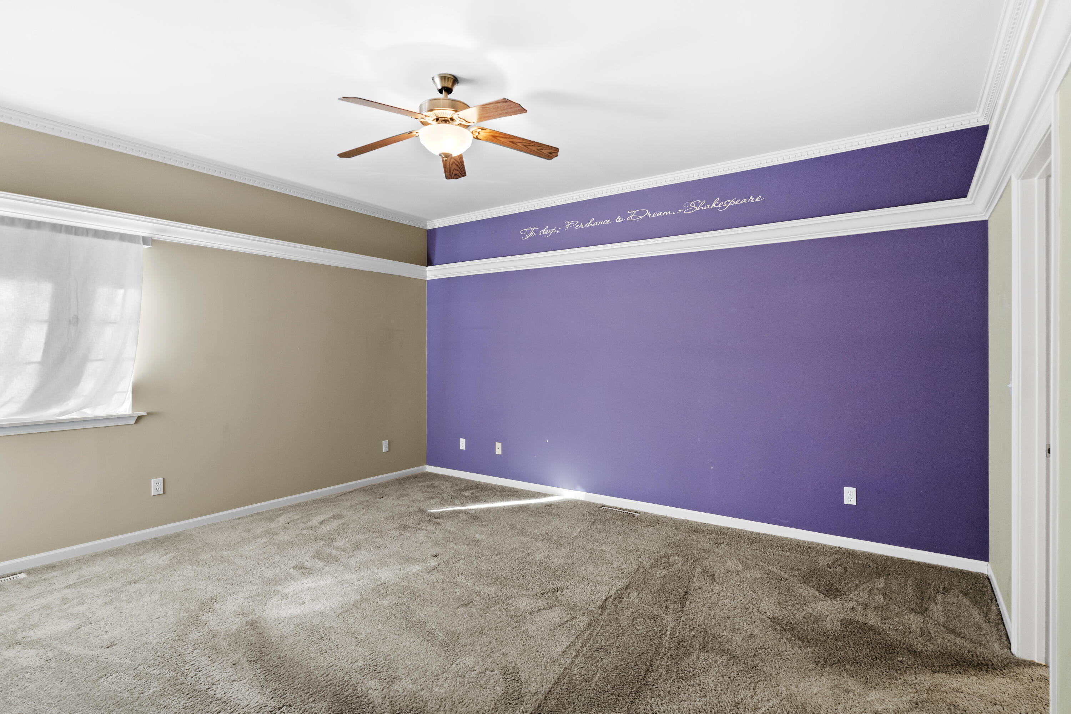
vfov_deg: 67.4
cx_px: 536
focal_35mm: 18
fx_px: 535
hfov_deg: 90.0
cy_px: 357
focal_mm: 18
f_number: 4
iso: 1250
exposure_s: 1/50
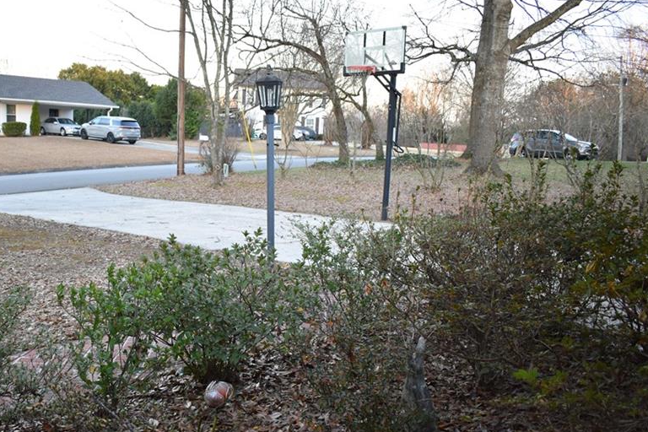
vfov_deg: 36.6
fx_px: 648
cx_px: 238
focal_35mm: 36
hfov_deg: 52.5
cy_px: 272
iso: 560
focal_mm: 18
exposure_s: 1/60
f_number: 4
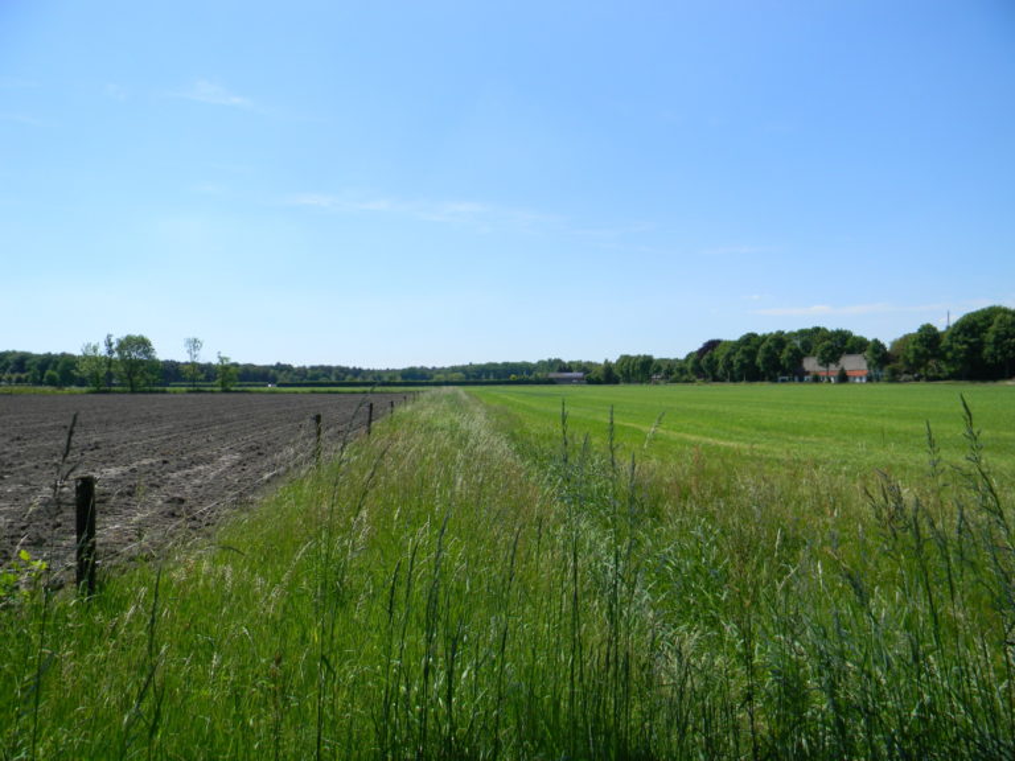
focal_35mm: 28
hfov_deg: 63.4
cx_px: 508
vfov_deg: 49.7
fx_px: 821
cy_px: 380
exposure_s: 1/260
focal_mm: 5
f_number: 7
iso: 80
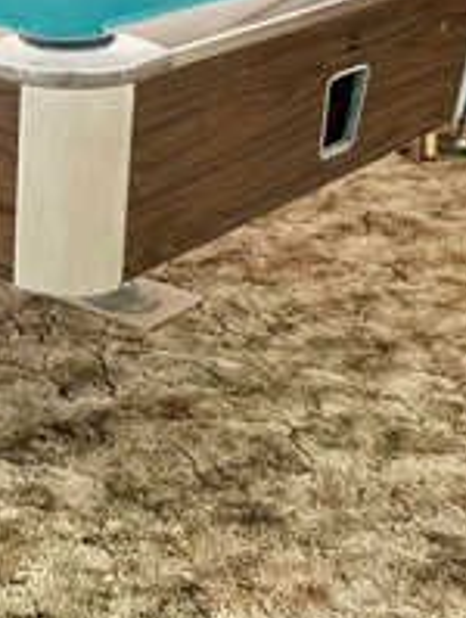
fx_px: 1378
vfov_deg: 24.3
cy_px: 12
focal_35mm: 77
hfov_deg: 17.3
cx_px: -230
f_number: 1.78
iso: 200
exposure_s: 1/112
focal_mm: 6.76
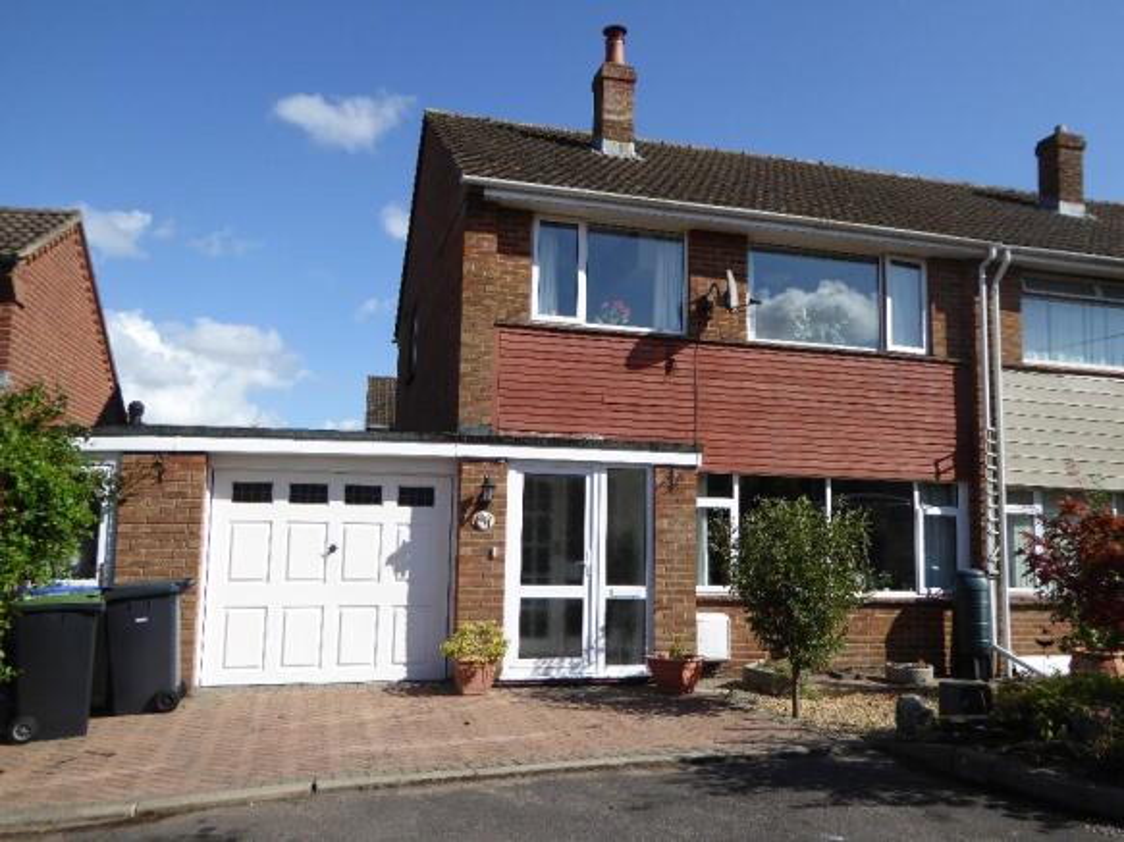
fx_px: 941
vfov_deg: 48.2
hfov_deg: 61.7
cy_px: 421
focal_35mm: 29
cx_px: 562
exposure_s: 1/1000
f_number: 3.5
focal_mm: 5
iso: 100
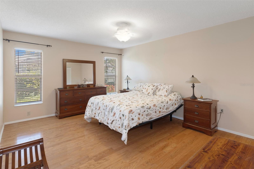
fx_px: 127
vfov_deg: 67.4
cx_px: 127
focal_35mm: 18
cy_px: 84
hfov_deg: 90.0
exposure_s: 4
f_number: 8
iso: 320
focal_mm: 12
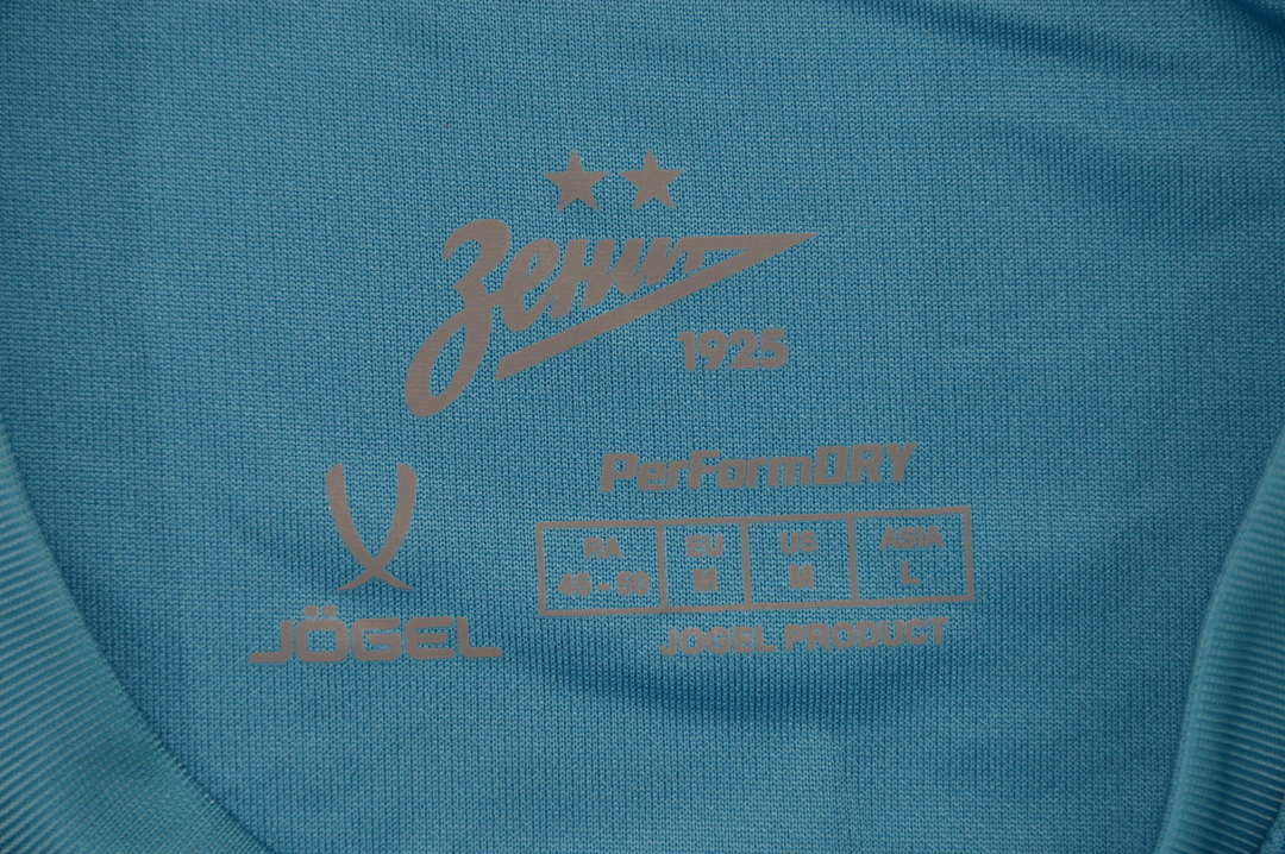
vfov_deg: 8.7
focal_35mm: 158
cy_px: 427
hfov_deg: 13.1
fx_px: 5617
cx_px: 642
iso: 400
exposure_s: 1/200
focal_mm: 105
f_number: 10
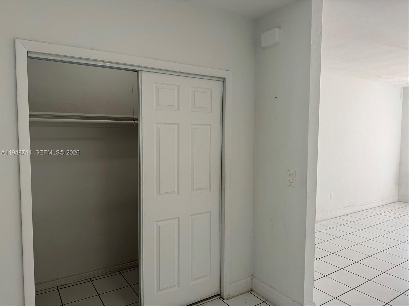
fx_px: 284
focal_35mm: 24
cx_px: 204
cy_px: 153
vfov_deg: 56.8
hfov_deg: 71.6
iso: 80
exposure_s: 1/301
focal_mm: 6.76
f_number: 1.78
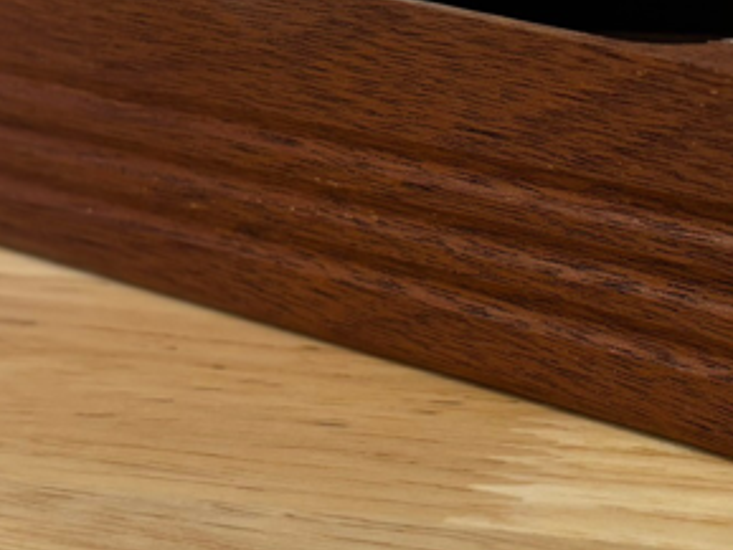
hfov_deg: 23.5
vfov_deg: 18.2
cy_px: 189
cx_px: 657
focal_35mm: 81
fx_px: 1716
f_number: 1.6
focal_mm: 5.96
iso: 100
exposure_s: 1/75
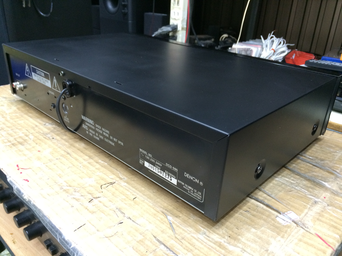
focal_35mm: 29
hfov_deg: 61.7
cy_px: 128
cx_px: 171
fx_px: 287
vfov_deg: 48.2
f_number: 2.2
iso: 320
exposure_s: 1/25
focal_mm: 4.15
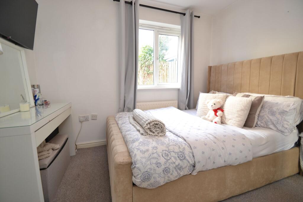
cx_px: 152
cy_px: 101
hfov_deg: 100.4
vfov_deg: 77.3
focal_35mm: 15
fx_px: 126
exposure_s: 1/60
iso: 400
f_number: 3.5
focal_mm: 10
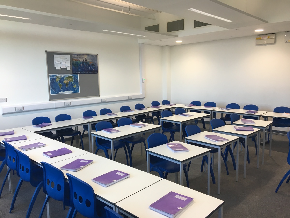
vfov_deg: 48.2
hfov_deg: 61.7
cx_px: 145
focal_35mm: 29
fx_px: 243
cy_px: 109
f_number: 2.2
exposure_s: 1/33
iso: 32
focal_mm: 4.15
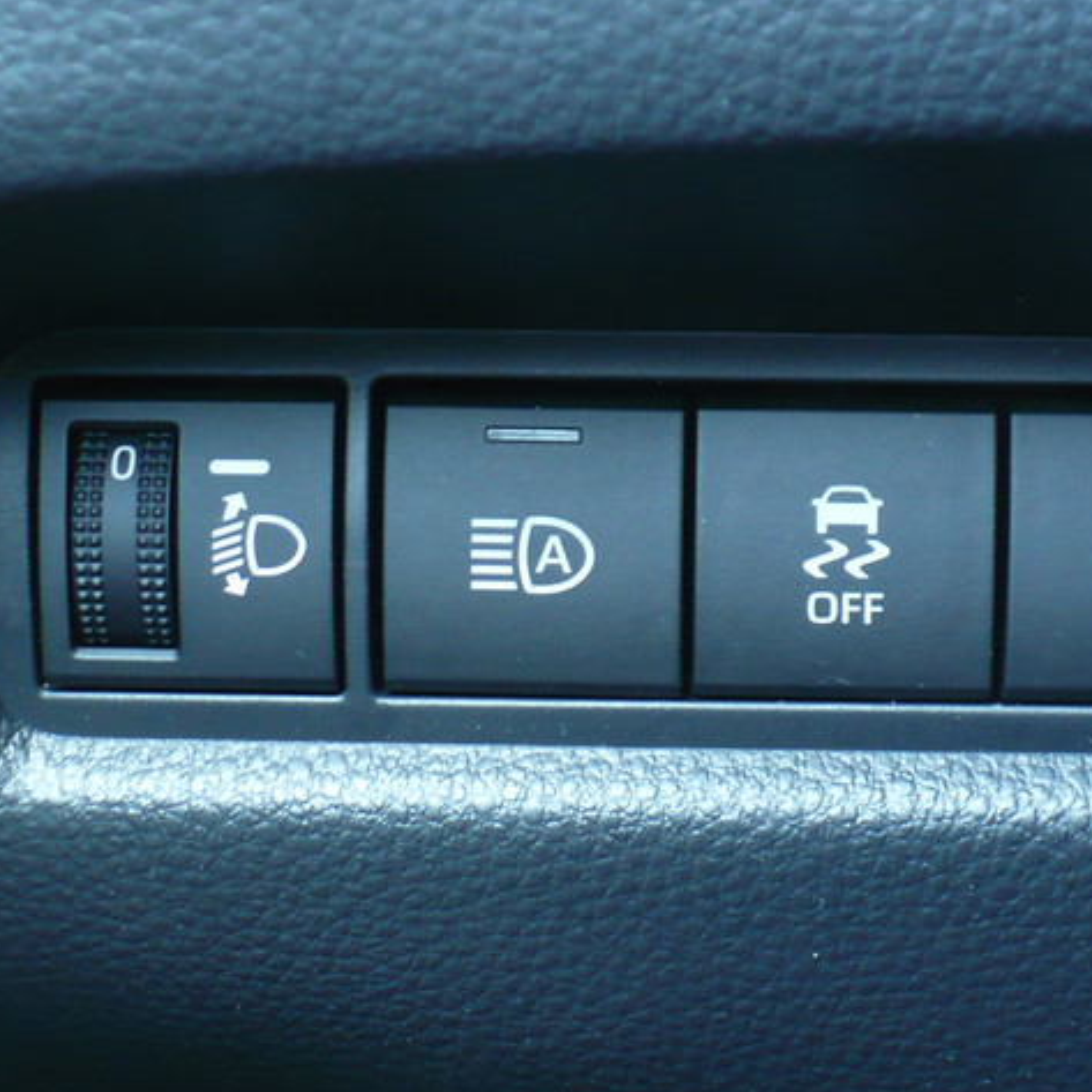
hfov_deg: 20.4
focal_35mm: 85
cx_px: 683
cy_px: 547
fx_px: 3034
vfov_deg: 20.4
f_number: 3
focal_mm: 7.9
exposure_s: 1/8
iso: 200
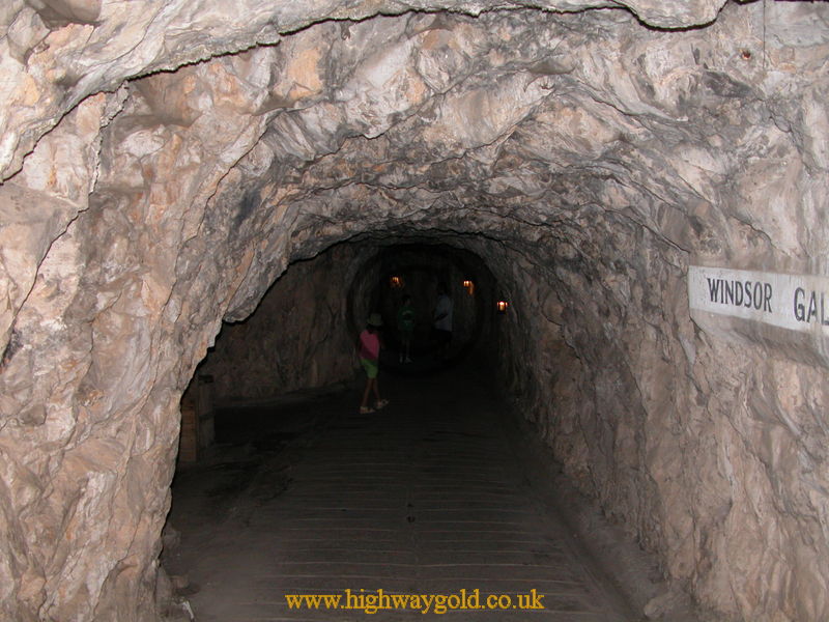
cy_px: 311
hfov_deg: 52.6
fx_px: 838
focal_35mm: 35
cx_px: 414
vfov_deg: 40.7
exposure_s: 1/60
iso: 200
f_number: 2.8
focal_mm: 8.9
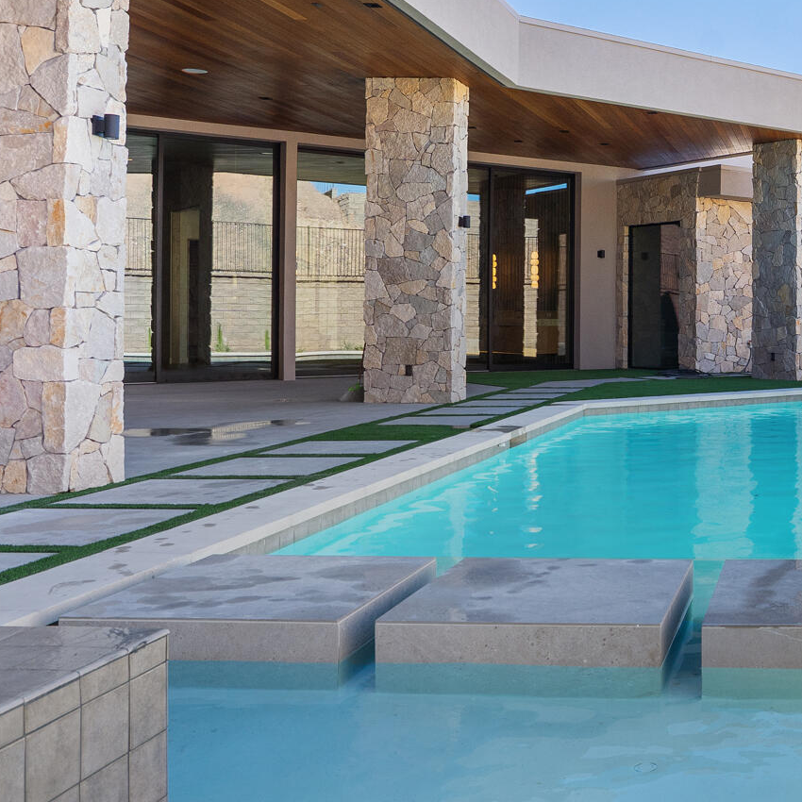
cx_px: 833
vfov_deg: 41.6
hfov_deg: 36.8
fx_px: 1048
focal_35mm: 40
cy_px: 305
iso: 400
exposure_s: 1/100
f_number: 8
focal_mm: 16
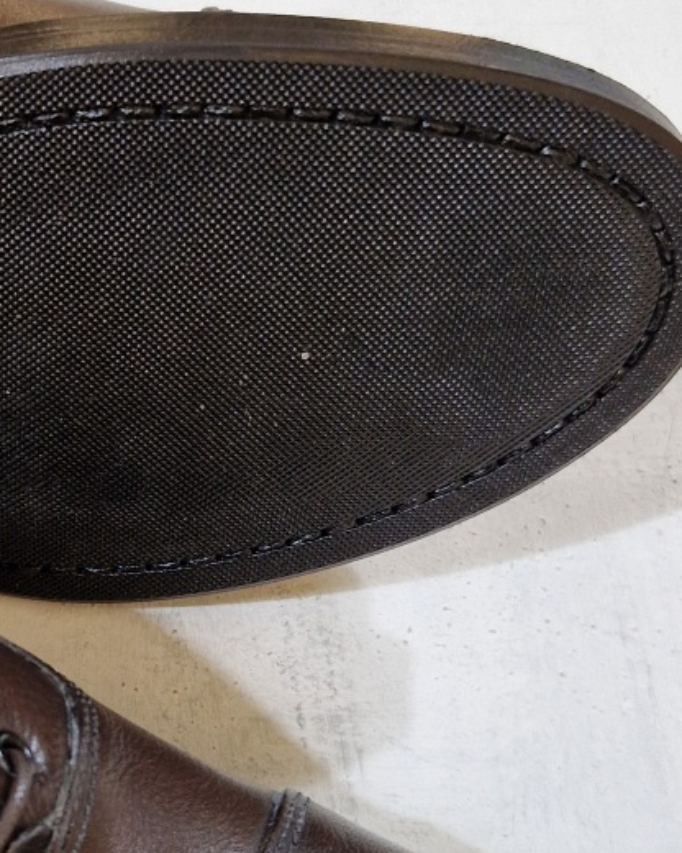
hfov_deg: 23.9
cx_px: 0
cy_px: 472
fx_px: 1539
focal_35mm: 61
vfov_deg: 30.9
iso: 250
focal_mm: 5.4
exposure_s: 1/100
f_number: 1.8
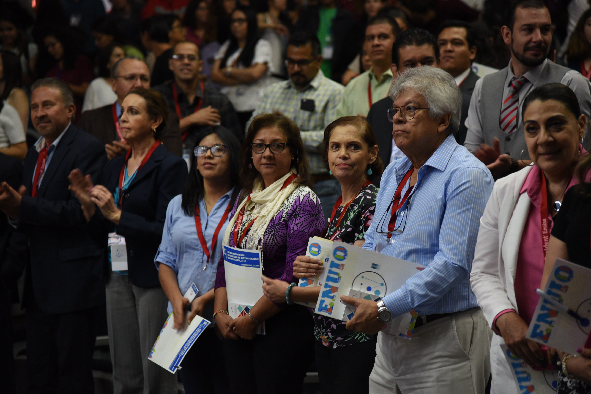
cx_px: 296
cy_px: 197
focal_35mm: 110
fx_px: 1806
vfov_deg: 12.5
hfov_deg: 18.6
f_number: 4
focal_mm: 110
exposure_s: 1/50
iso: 1600
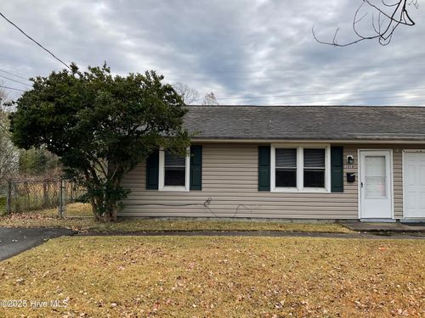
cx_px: 212
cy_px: 159
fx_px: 356
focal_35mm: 29
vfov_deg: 48.2
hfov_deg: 61.7
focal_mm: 3
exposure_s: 1/978
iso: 16
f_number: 1.8
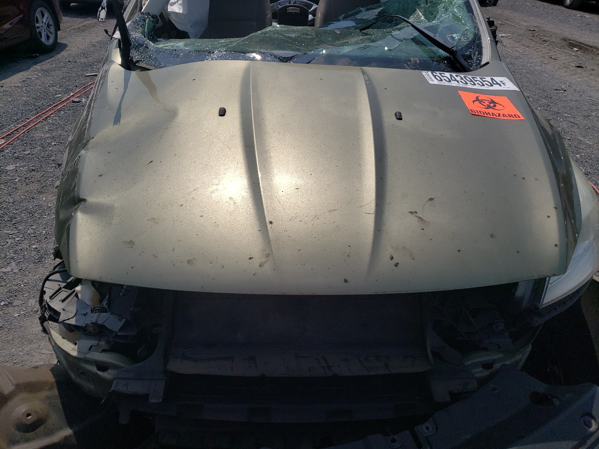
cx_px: 300
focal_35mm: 26
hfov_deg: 67.3
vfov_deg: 53.1
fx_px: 450
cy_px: 224
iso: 52
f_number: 1.5
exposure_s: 1/10000
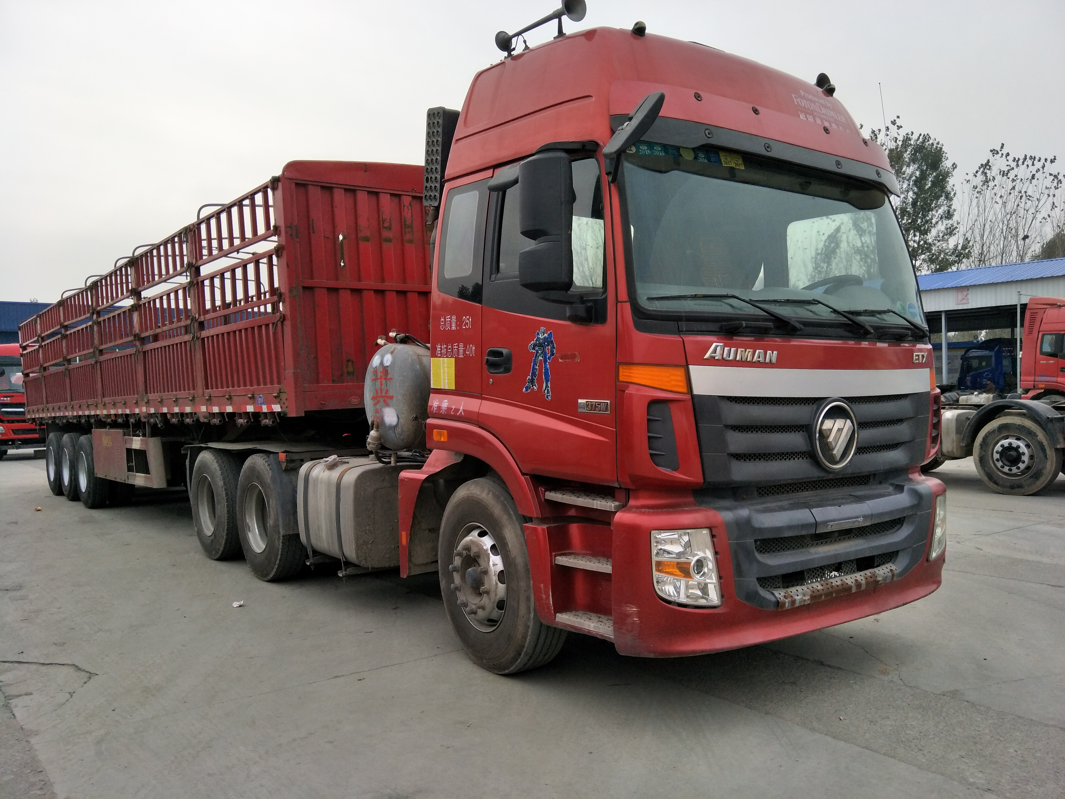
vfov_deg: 56.8
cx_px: 532
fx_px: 738
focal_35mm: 24
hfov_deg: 71.6
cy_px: 400
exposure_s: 1/1641
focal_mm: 4.1
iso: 104
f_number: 1.7
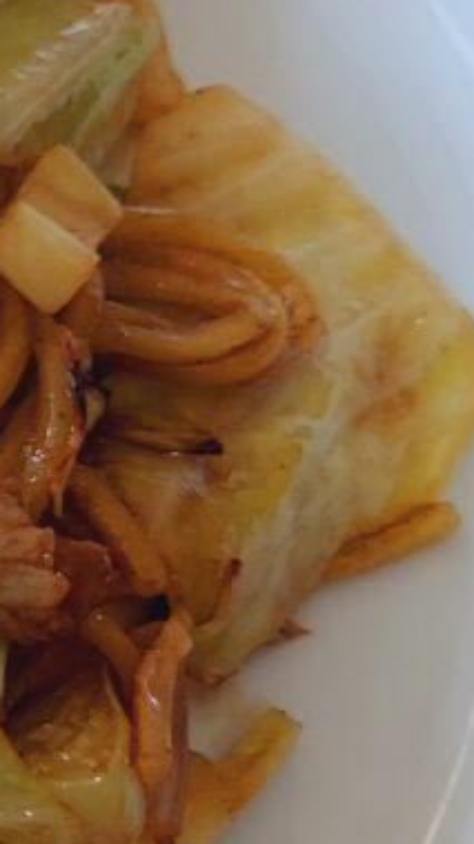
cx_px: -659
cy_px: 372
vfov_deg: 23.2
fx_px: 2057
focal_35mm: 92
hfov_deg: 11.1
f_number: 2
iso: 64
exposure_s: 1/120
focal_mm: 4.6
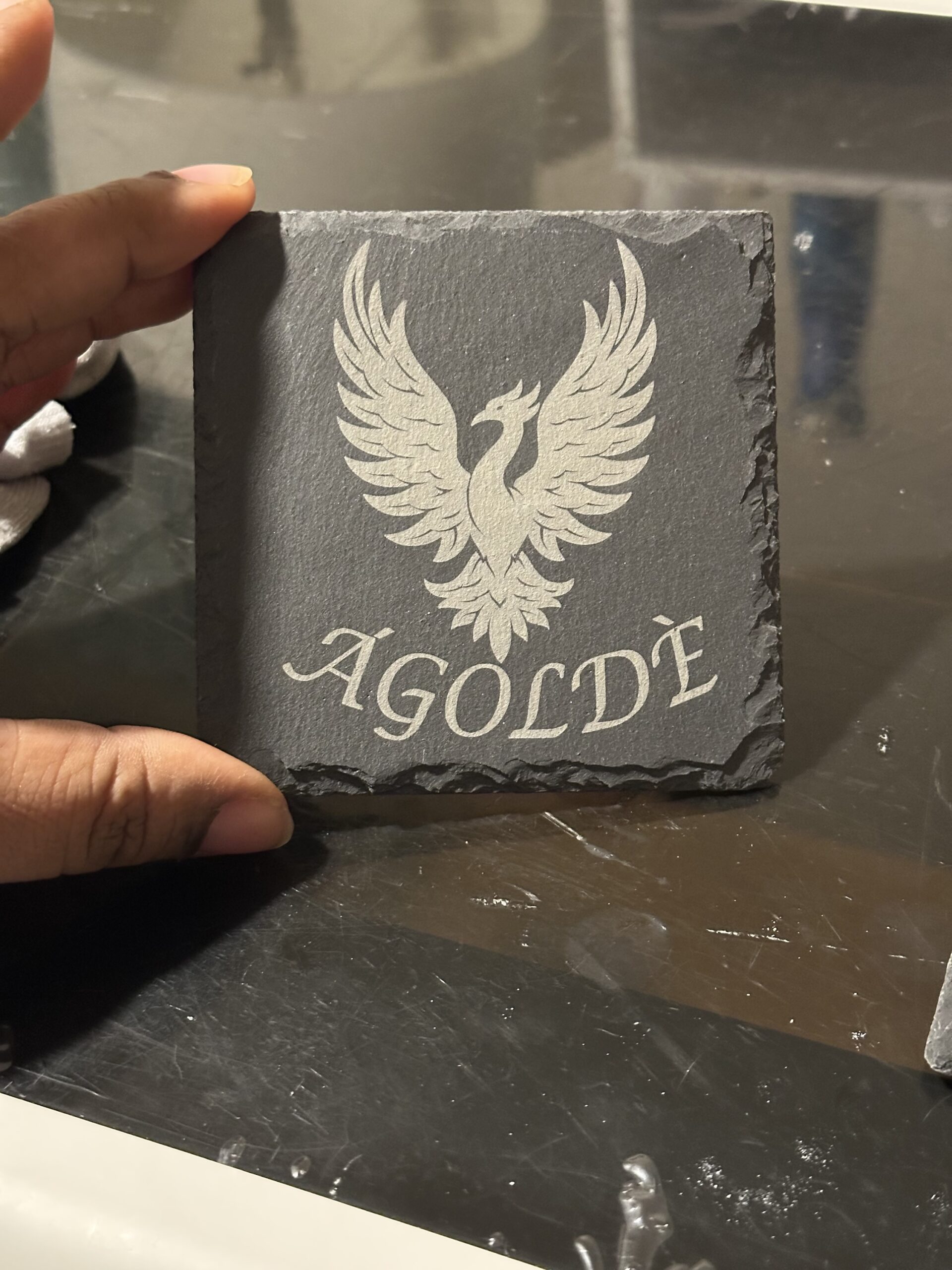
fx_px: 1760
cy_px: 635
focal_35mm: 48
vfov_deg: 39.7
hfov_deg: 30.3
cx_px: 476
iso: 640
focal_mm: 6.86
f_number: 1.78
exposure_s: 1/24
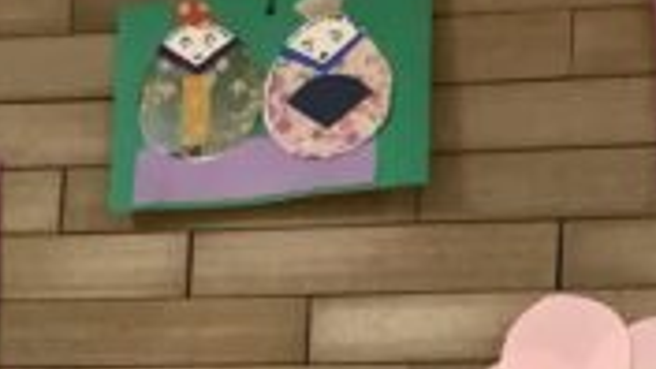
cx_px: 358
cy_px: 794
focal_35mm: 115
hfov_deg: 18.6
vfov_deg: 9.7
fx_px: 2000
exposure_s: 1/60
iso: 320
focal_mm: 3.3
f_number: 2.4
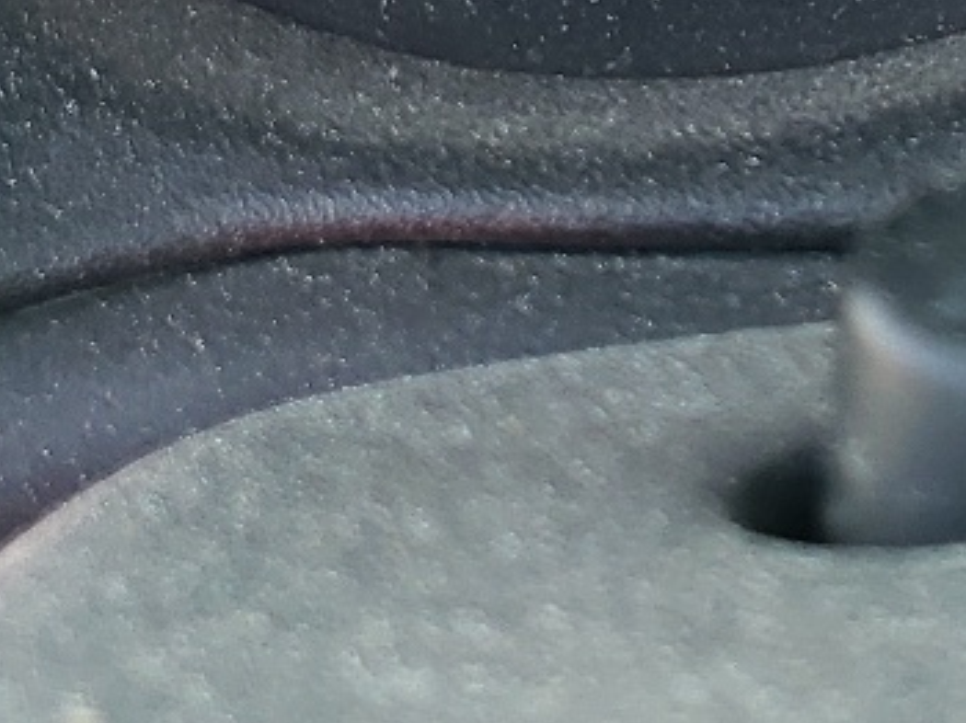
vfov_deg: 11.2
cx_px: 1374
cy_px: -734
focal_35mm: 119
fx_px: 3319
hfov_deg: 15.5
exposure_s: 1/120
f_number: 1.5
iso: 65
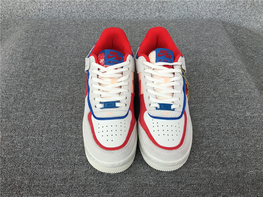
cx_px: 132
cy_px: 98
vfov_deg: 45.4
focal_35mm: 31
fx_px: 236
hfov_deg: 58.4
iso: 25
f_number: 2.4
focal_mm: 3.3
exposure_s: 1/342
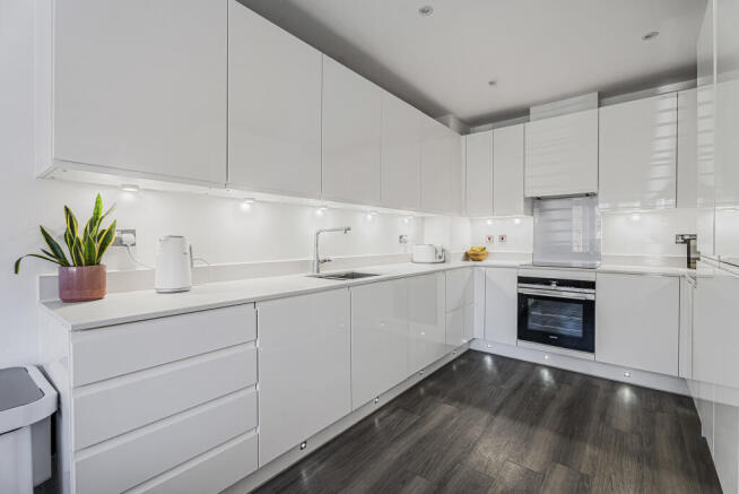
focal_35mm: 16
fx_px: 329
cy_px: 247
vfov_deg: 73.8
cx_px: 370
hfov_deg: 96.7
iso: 400
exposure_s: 1/13
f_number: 8
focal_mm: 16
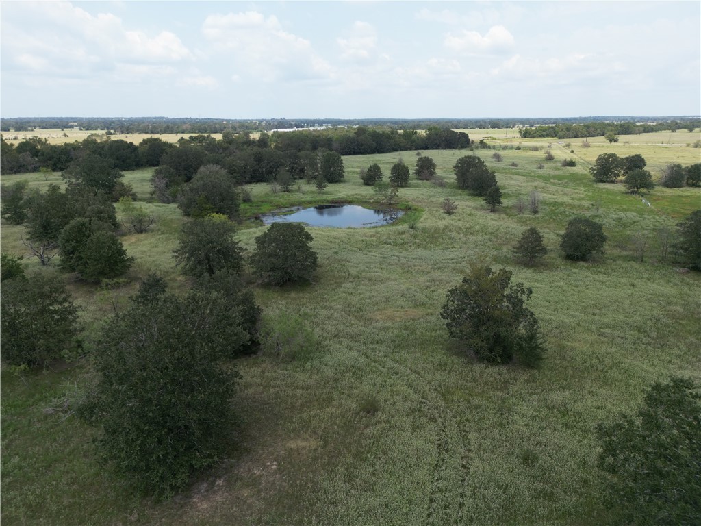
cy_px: 263
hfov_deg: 71.6
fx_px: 486
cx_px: 350
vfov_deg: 56.8
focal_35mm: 24
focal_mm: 6.72
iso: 140
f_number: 1.7
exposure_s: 1/2500
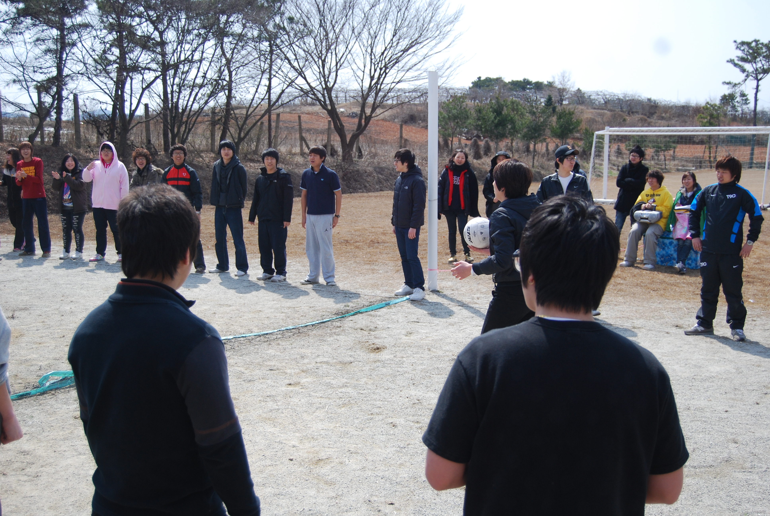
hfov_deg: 43.6
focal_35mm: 45
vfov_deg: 29.9
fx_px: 964
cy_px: 258
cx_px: 385
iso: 200
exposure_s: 1/1000
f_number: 4.2
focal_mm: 30
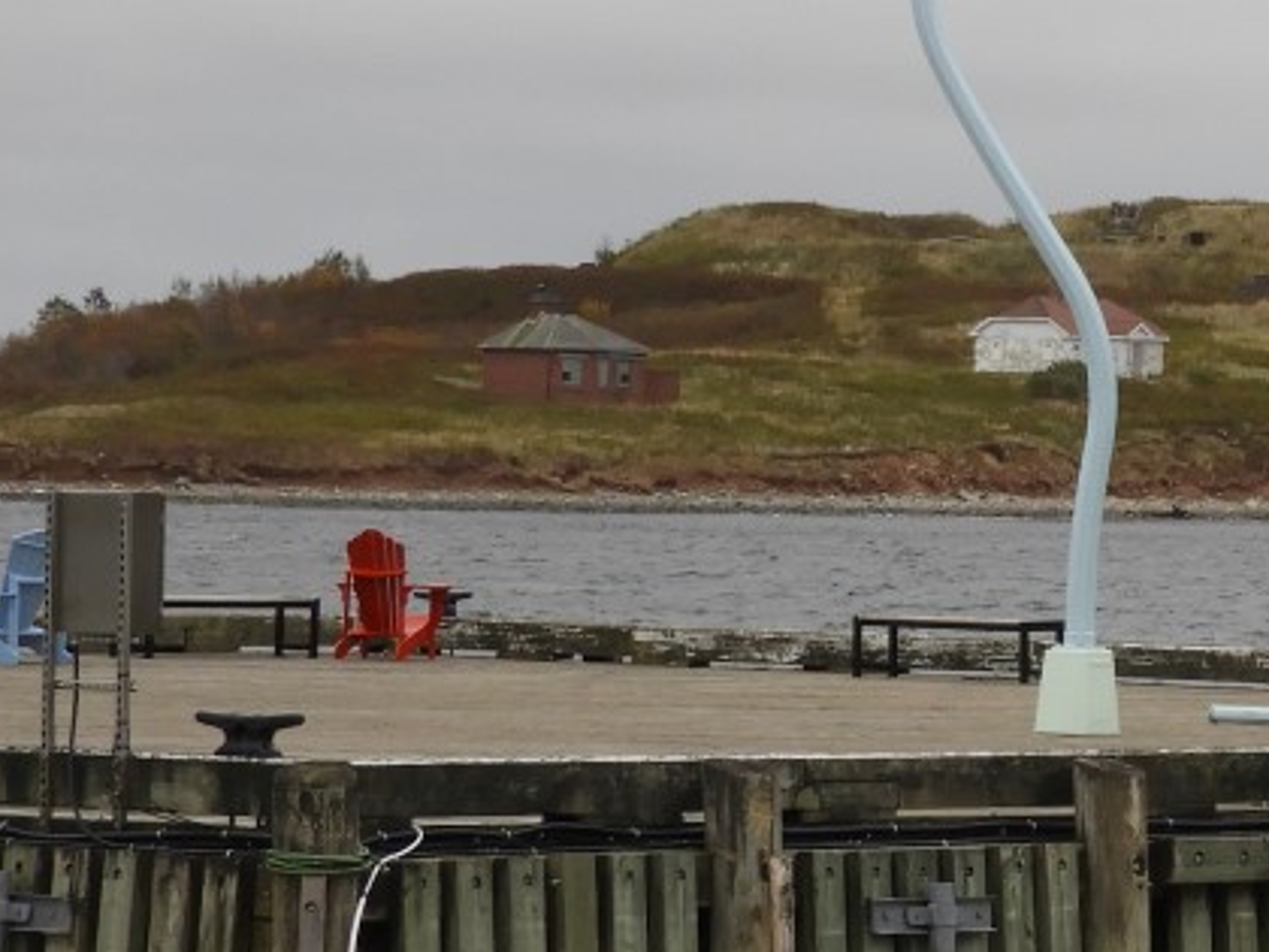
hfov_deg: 7.1
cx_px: 1894
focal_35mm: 274
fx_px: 10045
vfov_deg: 5.4
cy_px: 275
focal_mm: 14.3
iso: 100
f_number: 4.5
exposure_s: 1/200
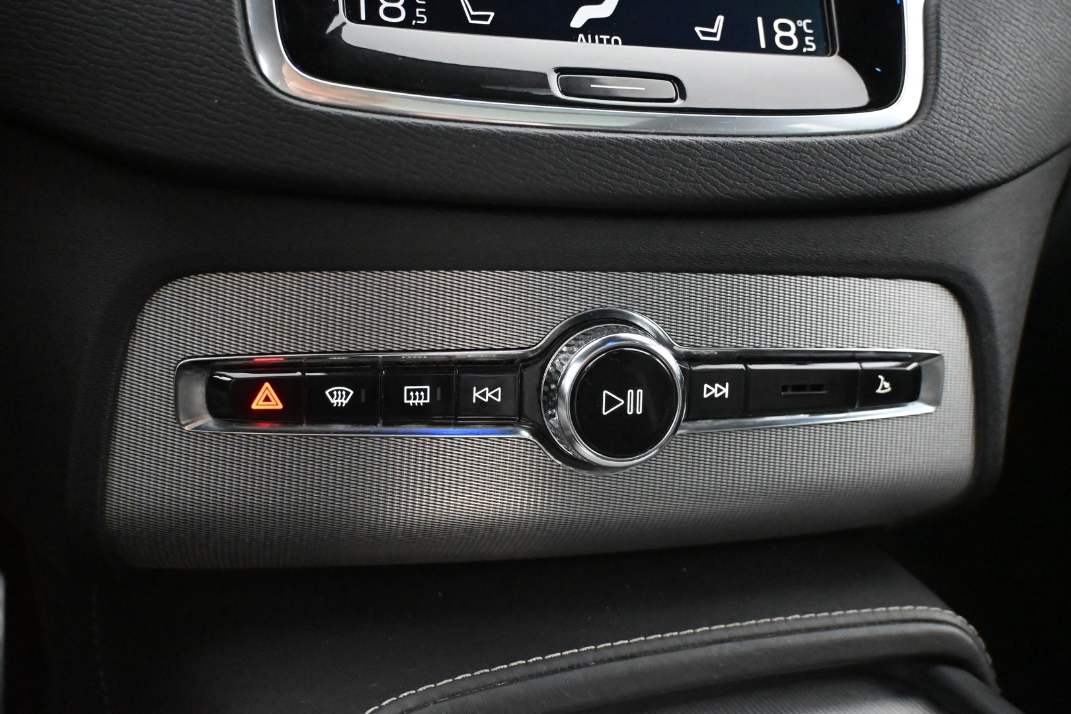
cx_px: 536
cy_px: 357
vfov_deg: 38.4
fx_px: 1026
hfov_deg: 55.1
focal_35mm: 34
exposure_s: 1/40
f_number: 4.2
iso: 10000
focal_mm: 23
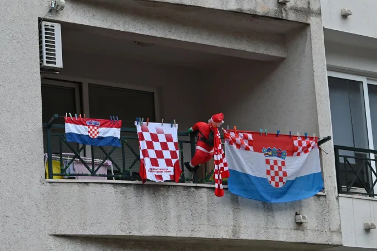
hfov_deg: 14.3
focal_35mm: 144
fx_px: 1508
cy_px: 116
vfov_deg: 9.5
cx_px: 182
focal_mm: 130
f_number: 4.5
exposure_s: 1/125
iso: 400
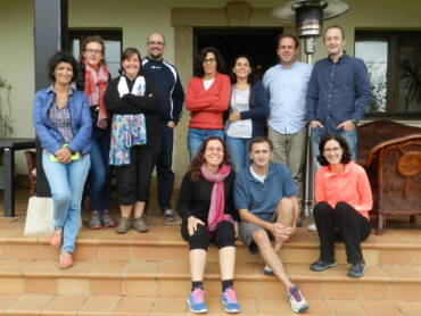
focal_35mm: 38
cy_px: 158
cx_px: 210
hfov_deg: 48.9
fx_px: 462
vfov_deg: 37.8
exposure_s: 1/80
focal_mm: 6.7
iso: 160
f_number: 4
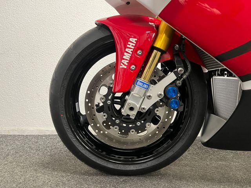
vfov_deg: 53.1
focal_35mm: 26
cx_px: 126
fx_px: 189
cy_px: 94
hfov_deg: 67.3
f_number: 1.6
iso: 400
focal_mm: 5.1
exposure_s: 1/50
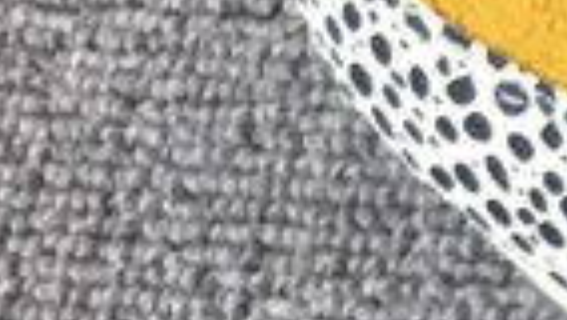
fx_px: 3219
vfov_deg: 5.4
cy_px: -514
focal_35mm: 214
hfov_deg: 8.3
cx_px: 1765
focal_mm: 3.3
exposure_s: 1/100
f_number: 2.4
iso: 40
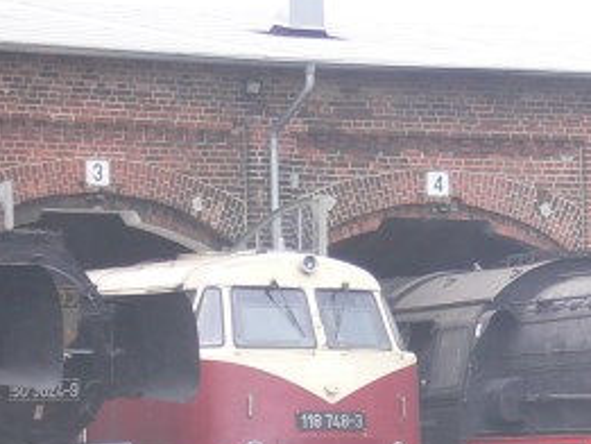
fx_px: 3843
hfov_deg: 8.7
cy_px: 382
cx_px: 679
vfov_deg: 6.6
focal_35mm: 225
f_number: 4.6
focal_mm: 14
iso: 100
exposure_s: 1/40
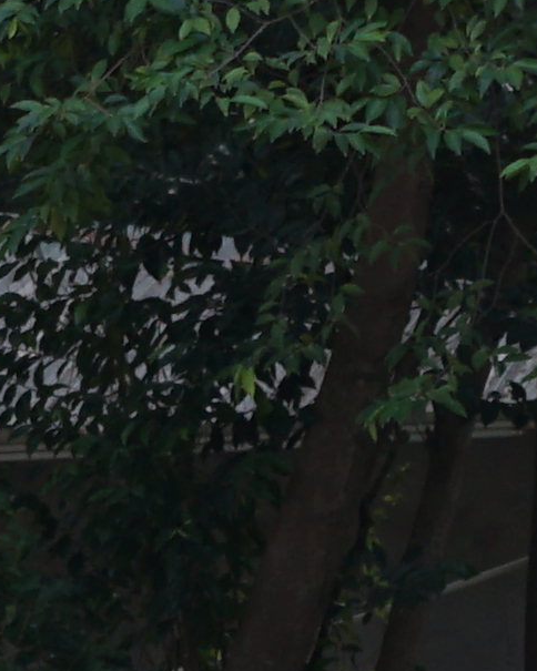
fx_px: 8324
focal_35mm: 419
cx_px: 669
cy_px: 1386
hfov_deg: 3.7
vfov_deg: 4.5
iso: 200
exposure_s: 1/160
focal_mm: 45
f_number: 5.6
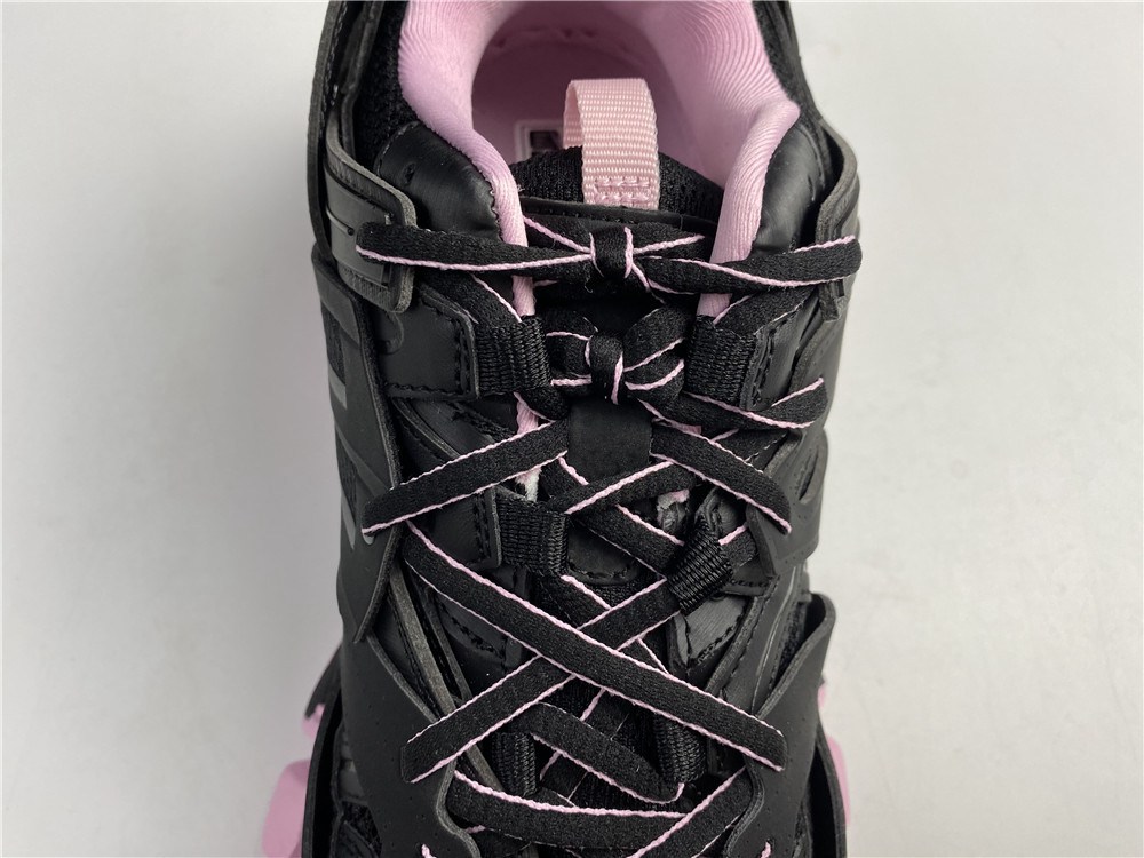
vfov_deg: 53.1
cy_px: 429
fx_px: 859
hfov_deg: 67.3
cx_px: 572
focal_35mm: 26
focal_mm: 4.25
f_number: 1.8
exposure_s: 1/121
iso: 64
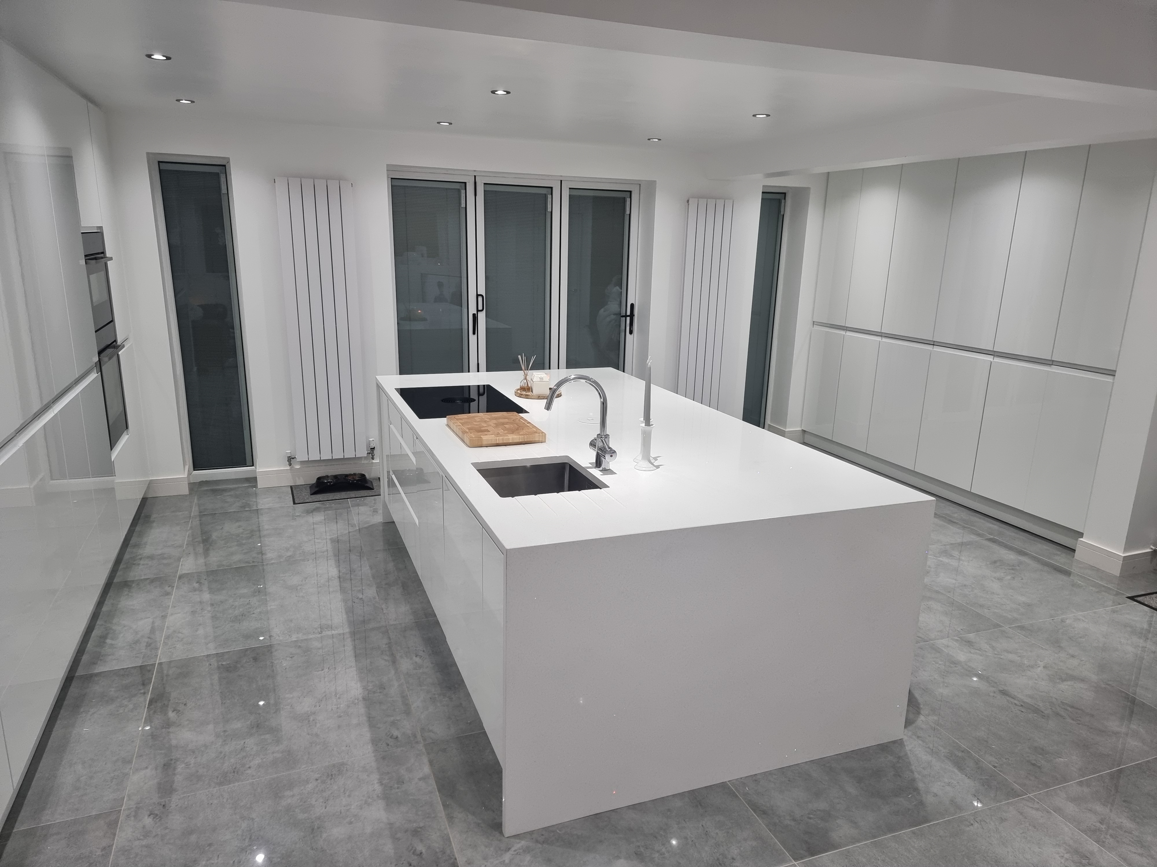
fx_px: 802
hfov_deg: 71.6
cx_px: 578
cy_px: 434
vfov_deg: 56.8
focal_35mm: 24
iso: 200
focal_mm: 6.7
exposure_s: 1/100
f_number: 1.8
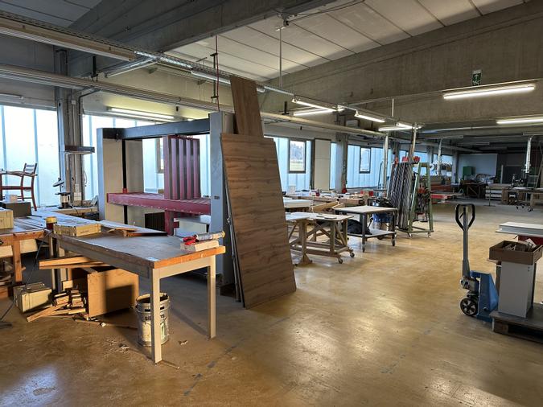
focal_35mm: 24
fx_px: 376
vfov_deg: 56.8
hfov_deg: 71.6
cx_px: 272
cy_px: 204
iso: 200
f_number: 1.78
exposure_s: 1/100
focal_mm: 6.86
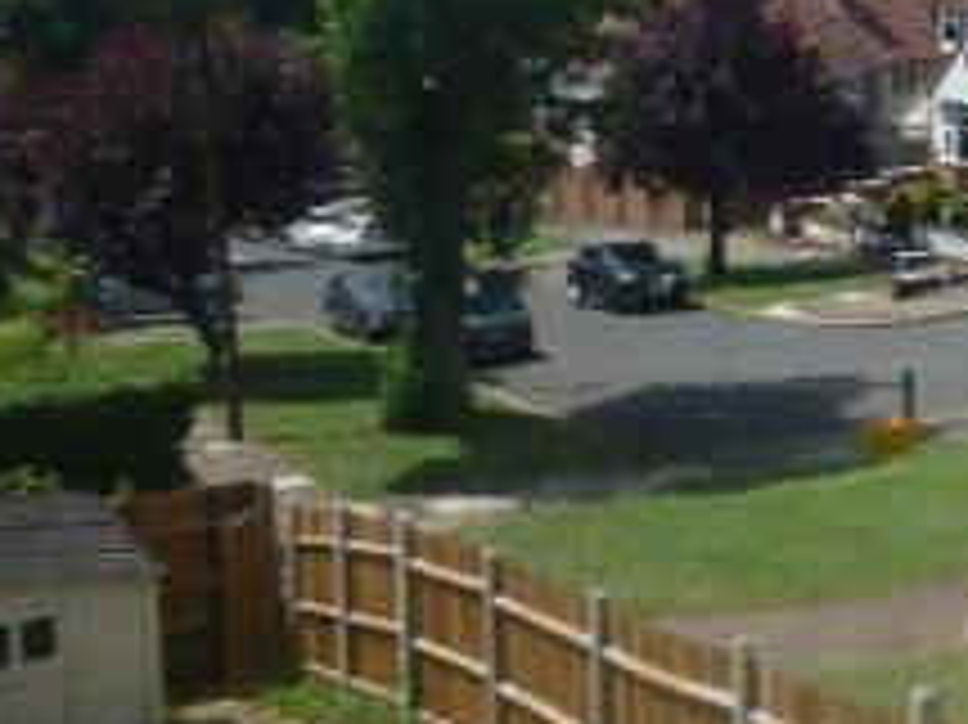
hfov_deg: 22.8
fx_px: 2124
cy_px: 34
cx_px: 1267
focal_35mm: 76
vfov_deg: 18.9
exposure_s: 1/125
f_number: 9
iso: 100
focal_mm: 5
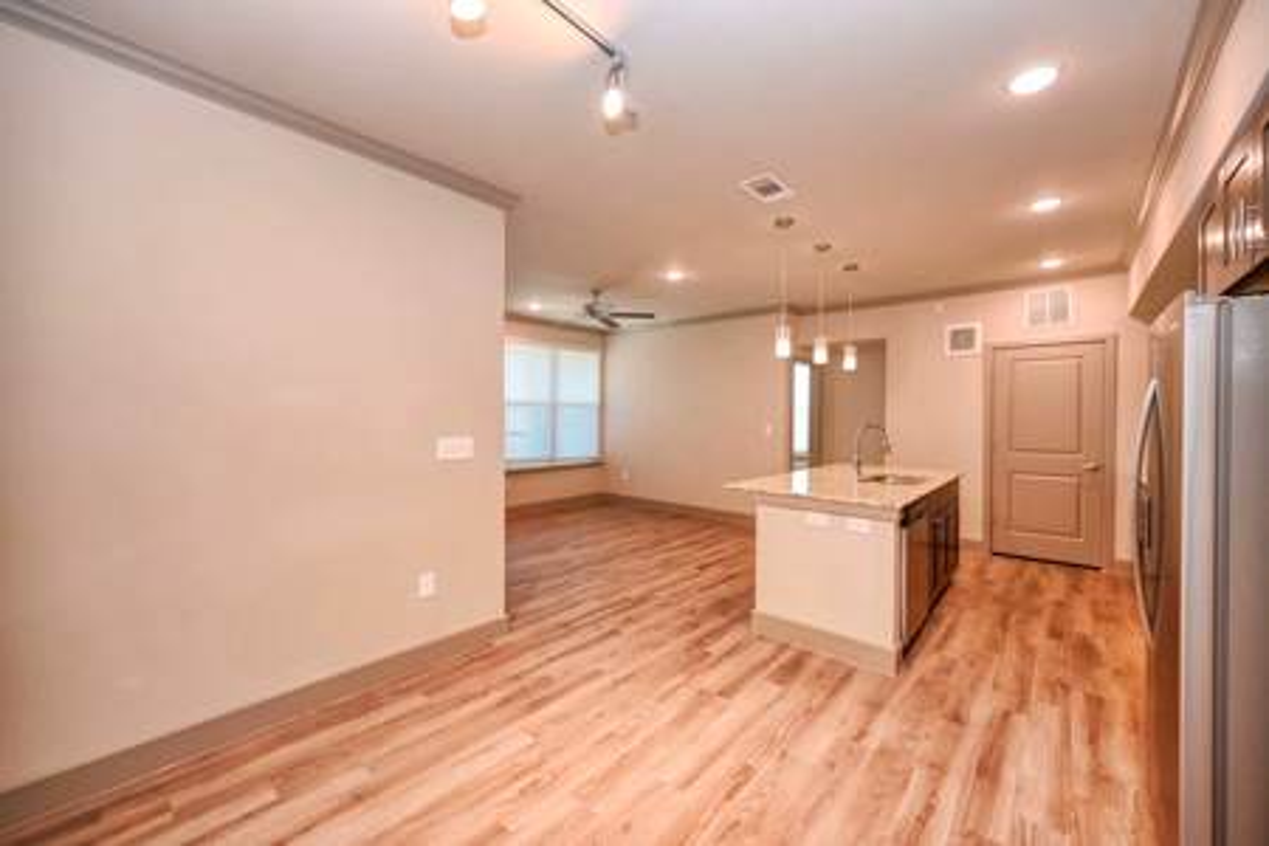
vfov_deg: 81.2
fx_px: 493
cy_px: 423
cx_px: 634
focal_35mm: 14
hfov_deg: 104.3
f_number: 4
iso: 560
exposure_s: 1/60
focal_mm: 14
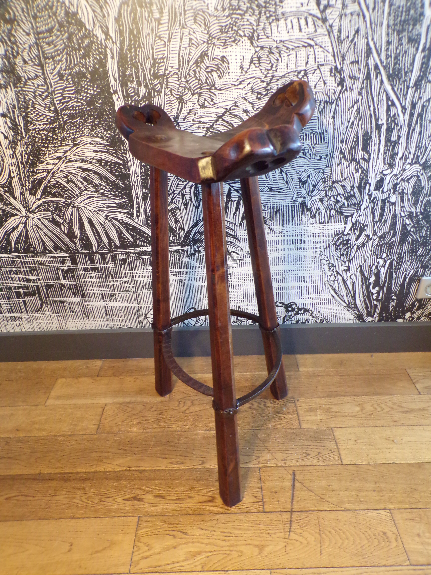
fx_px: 398
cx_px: 216
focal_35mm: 24
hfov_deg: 56.8
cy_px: 288
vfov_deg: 71.6
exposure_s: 1/12
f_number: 3
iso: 400
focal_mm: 4.3
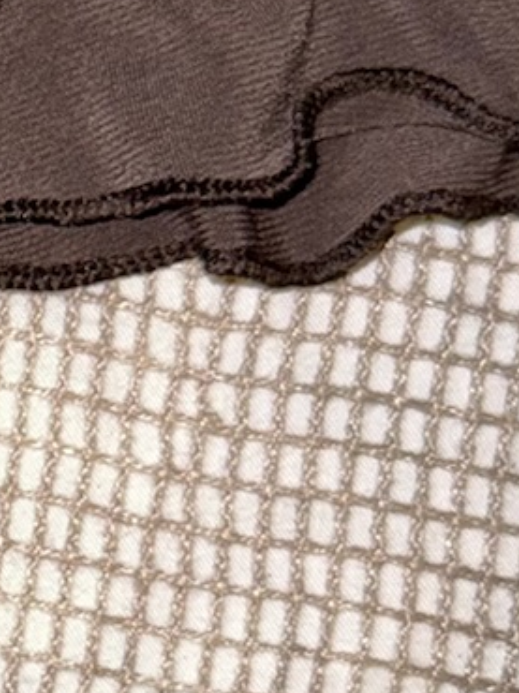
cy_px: 459
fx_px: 2662
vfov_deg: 14.8
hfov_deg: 10.2
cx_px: -534
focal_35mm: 133
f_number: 1.78
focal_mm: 6.76
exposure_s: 1/51
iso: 80
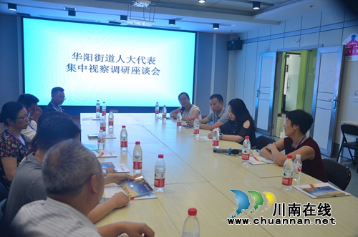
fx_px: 313
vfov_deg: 41.5
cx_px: 179
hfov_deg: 59.6
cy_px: 118
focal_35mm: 32
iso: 500
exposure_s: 1/60
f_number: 4
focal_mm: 21
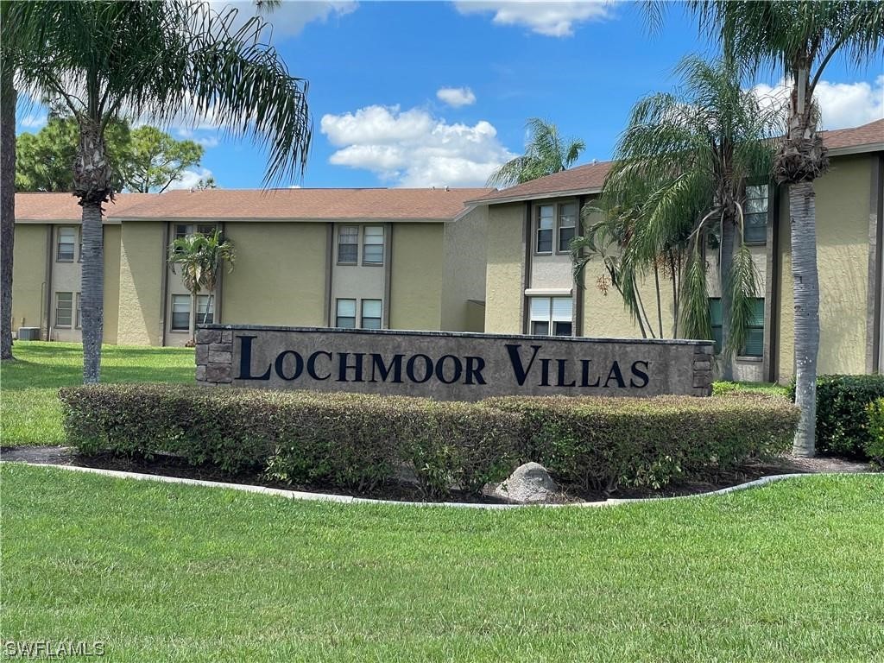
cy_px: 332
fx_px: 1328
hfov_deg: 36.8
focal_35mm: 52
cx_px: 442
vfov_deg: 28.0
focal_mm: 6
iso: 25
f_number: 2
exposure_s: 1/786
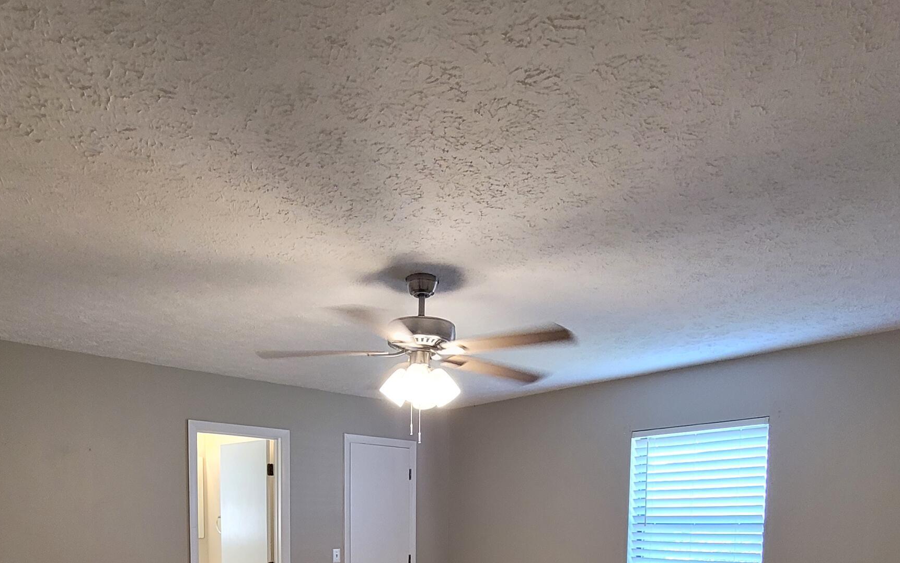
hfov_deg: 74.7
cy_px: 569
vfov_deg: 43.4
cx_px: 428
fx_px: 589
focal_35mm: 24
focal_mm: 2.2
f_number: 2.2
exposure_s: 1/60
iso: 320
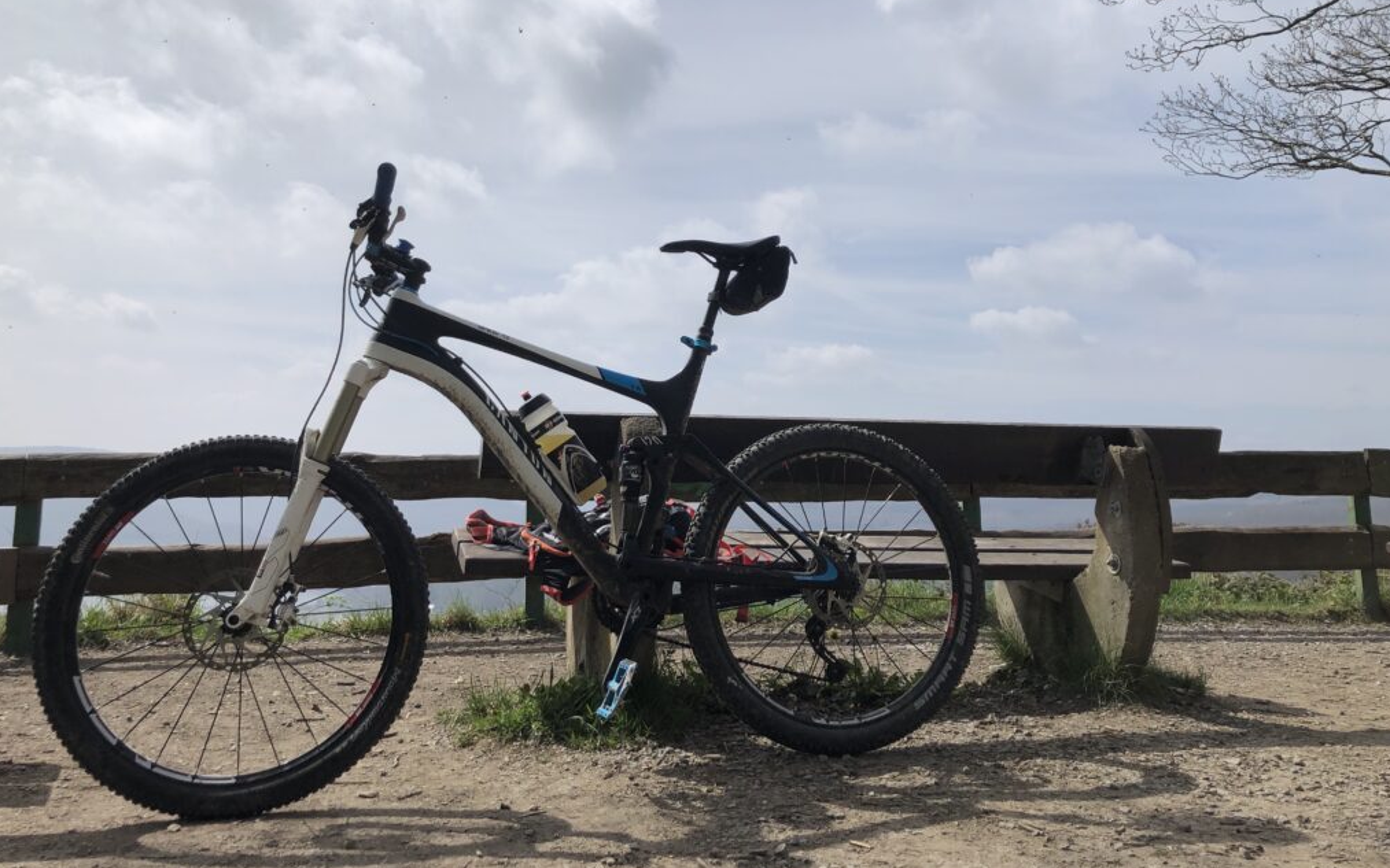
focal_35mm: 30
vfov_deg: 41.7
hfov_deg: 62.9
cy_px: 358
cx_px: 694
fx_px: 1136
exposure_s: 1/3745
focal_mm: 3.99
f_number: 1.8
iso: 20
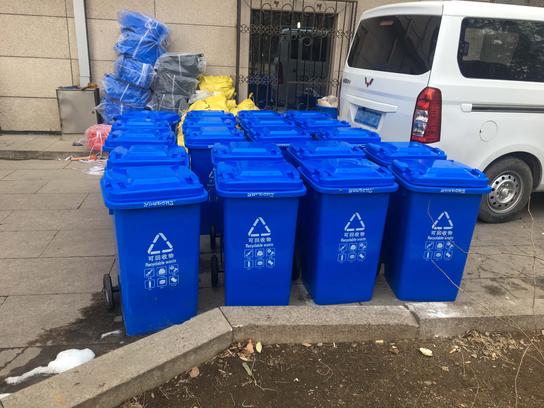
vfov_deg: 48.2
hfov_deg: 61.7
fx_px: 456
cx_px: 272
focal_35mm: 29
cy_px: 204
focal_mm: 4.15
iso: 25
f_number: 2.2
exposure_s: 1/108
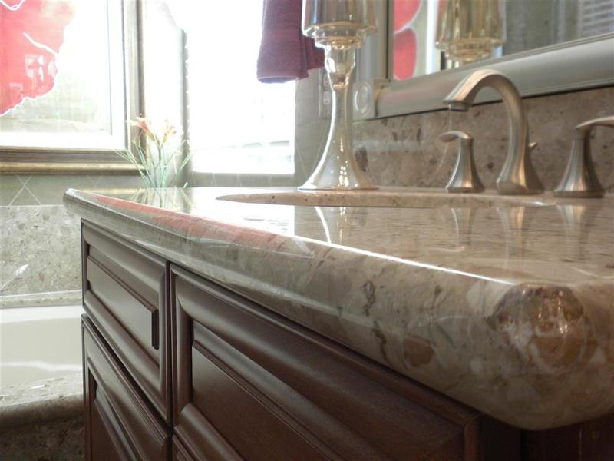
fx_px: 656
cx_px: 307
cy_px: 230
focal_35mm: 37
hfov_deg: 50.1
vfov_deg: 38.7
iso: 145
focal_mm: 6.6
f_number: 3.5
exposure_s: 1/42
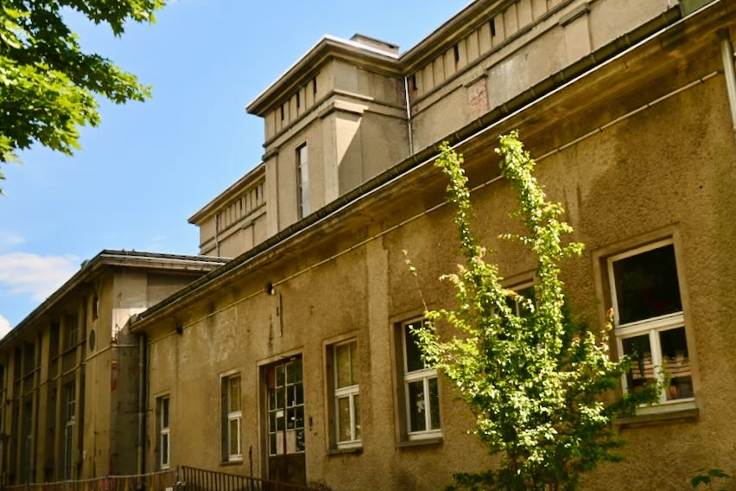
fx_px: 634
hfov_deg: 59.6
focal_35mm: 31
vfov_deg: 42.0
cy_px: 309
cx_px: 454
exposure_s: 1/250
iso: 220
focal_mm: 16
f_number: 4
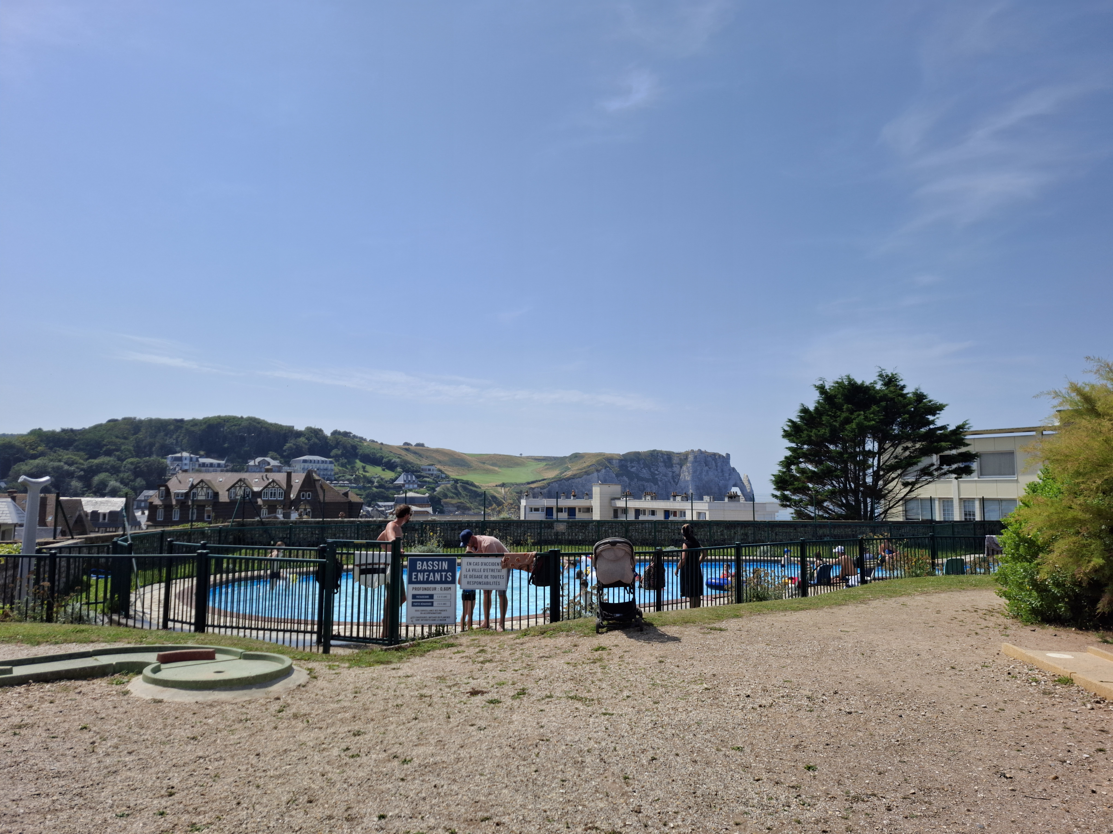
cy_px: 417
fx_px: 740
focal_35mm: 23
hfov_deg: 73.9
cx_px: 556
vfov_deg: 58.9
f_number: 1.8
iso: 50
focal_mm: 5.54
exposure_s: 1/2092
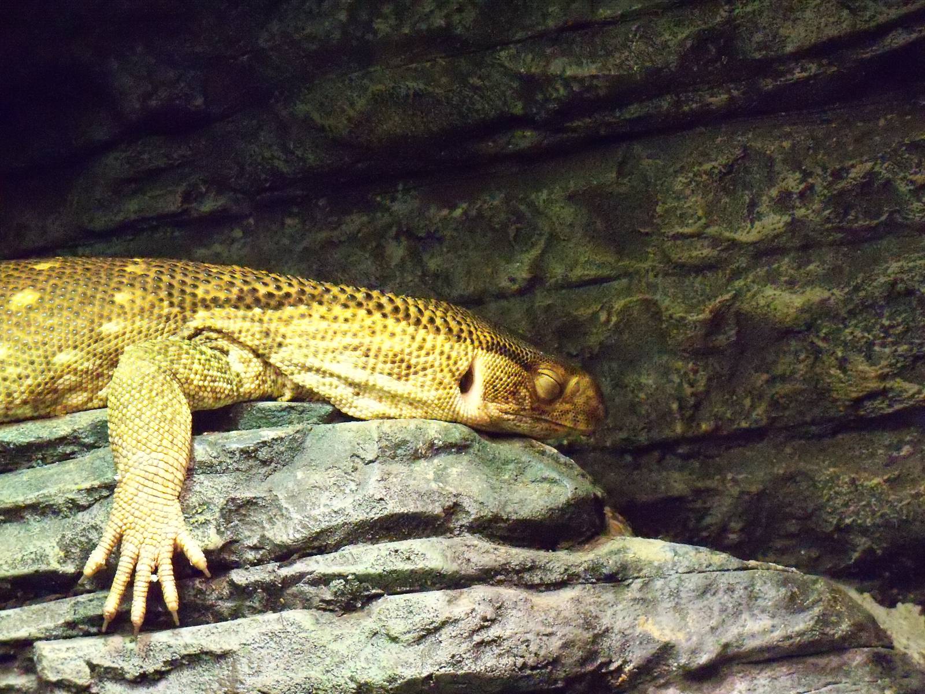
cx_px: 462
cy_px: 347
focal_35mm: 106
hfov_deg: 18.5
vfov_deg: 14.0
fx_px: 2833
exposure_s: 1/50
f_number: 4.2
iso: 1600
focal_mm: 18.8
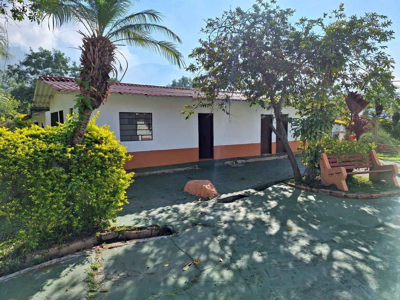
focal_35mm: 23
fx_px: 266
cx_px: 200
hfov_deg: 73.9
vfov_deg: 58.9
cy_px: 150
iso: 40
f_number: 1.8
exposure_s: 1/2347
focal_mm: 5.54
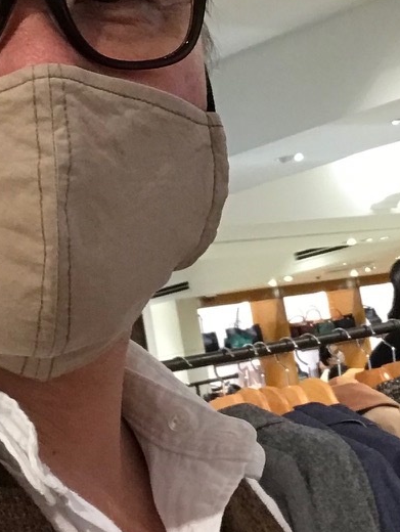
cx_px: 334
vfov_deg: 20.4
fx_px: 1461
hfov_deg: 15.5
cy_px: 105
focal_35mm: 95
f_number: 2.2
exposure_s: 1/33
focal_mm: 2.87
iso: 100
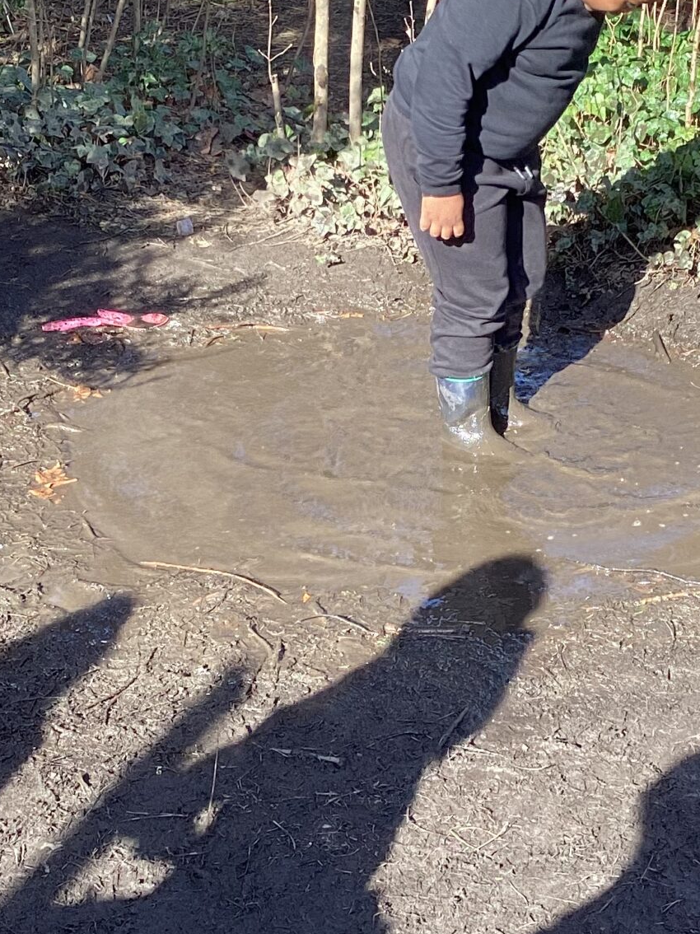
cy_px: 346
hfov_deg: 21.0
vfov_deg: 27.7
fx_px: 1888
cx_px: 443
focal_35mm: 70
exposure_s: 1/145
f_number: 2.4
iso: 25
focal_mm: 3.3
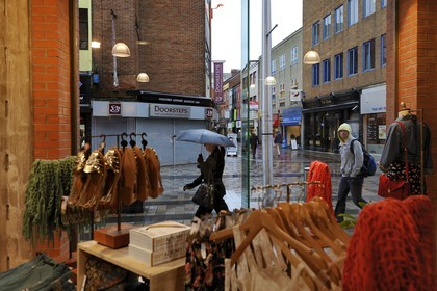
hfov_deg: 63.7
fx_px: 352
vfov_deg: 45.0
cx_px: 218
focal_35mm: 29
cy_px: 146
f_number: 4
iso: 1600
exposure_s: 1/160
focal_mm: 29
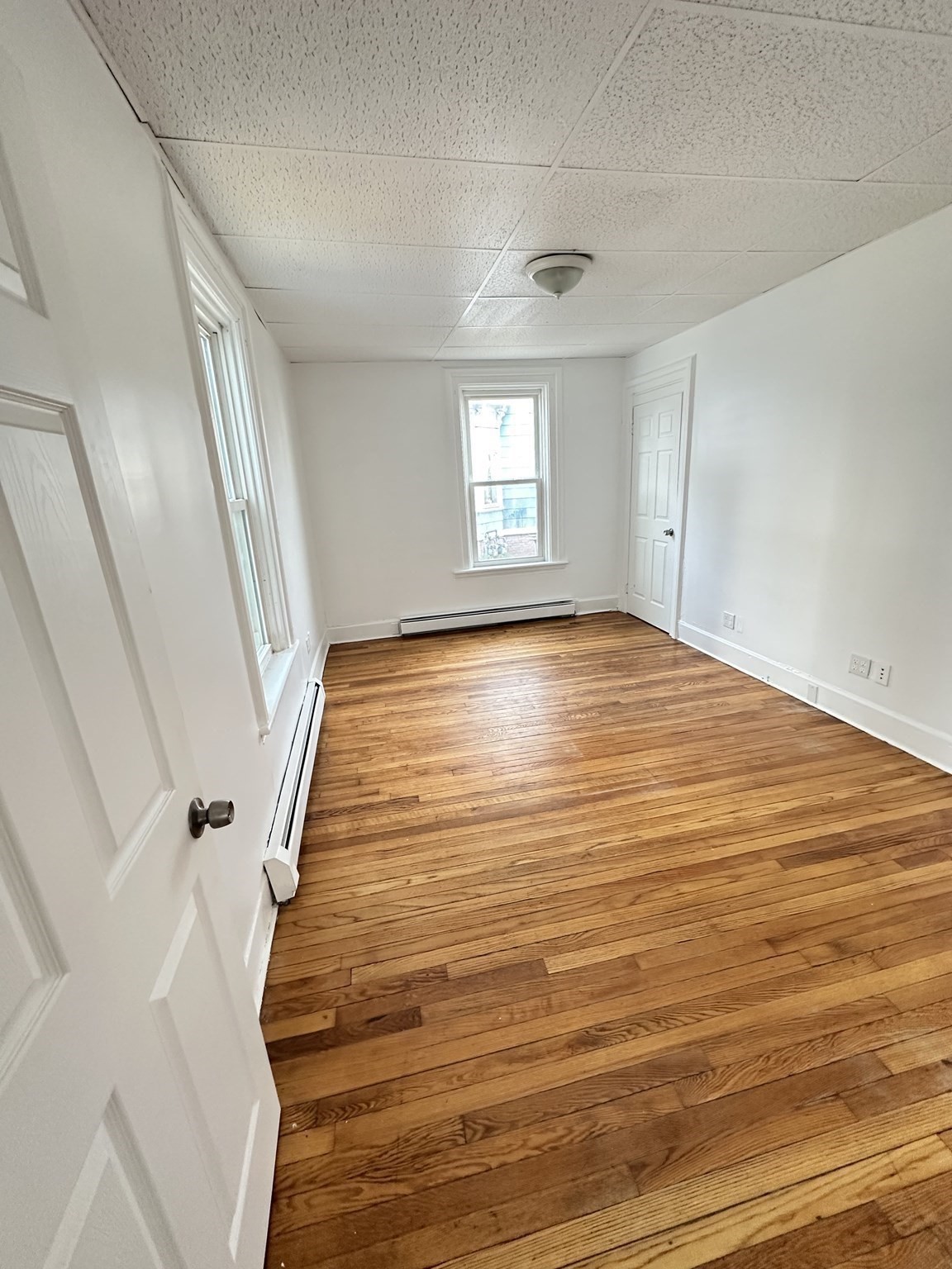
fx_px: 513
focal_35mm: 14
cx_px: 476
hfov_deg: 85.7
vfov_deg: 102.1
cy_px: 634
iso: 320
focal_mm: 2.22
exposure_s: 1/83
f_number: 2.2
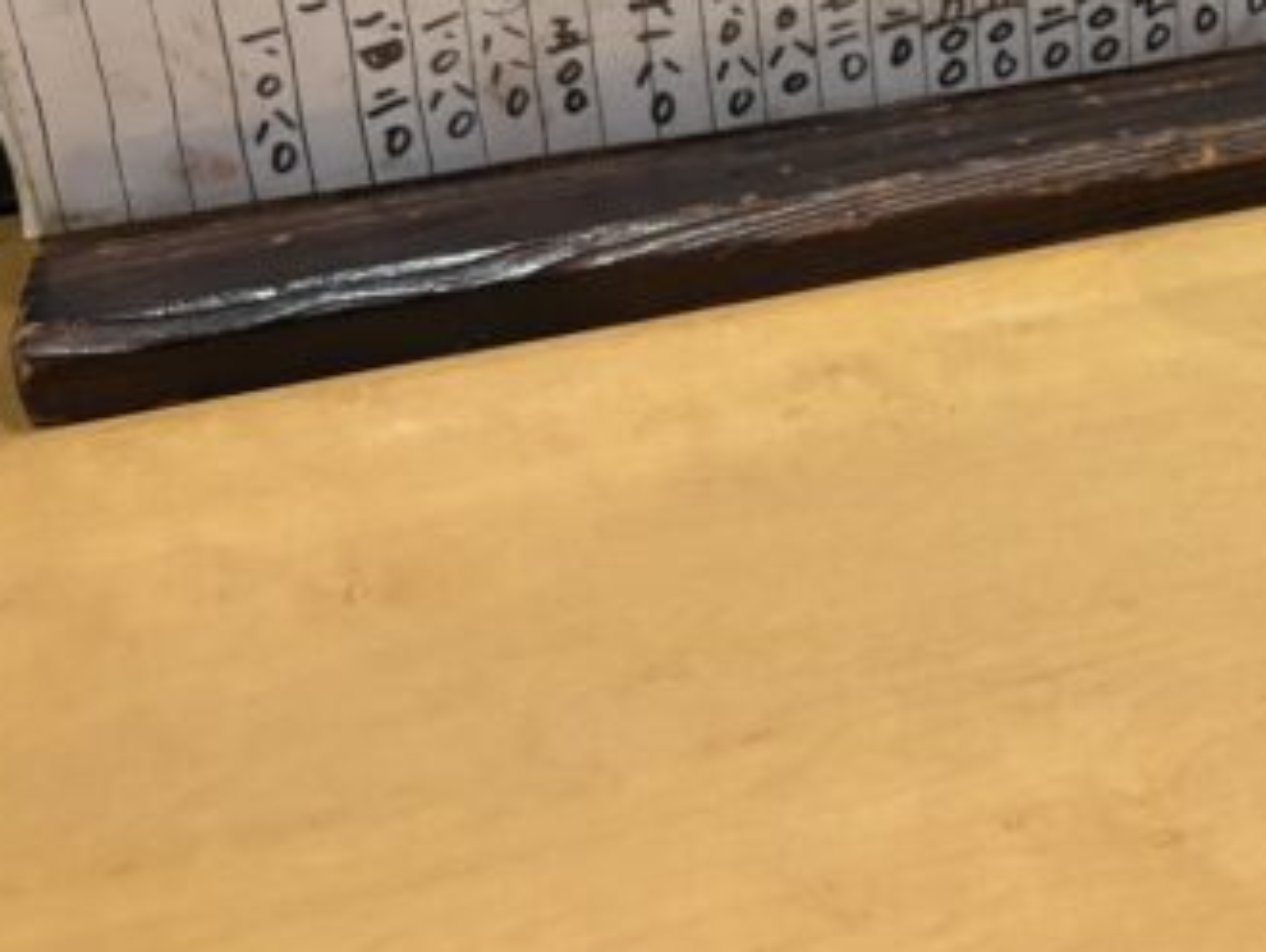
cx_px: 1324
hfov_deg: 28.4
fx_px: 2306
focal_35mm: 63
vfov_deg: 22.2
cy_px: -61
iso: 400
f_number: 1.6
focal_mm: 5.96
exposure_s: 1/50
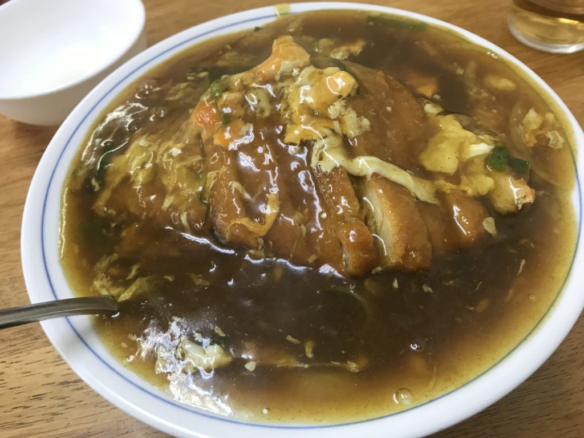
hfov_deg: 63.4
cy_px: 219
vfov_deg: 49.7
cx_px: 292
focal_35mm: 28
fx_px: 472
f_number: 1.8
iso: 32
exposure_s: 1/30
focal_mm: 3.99
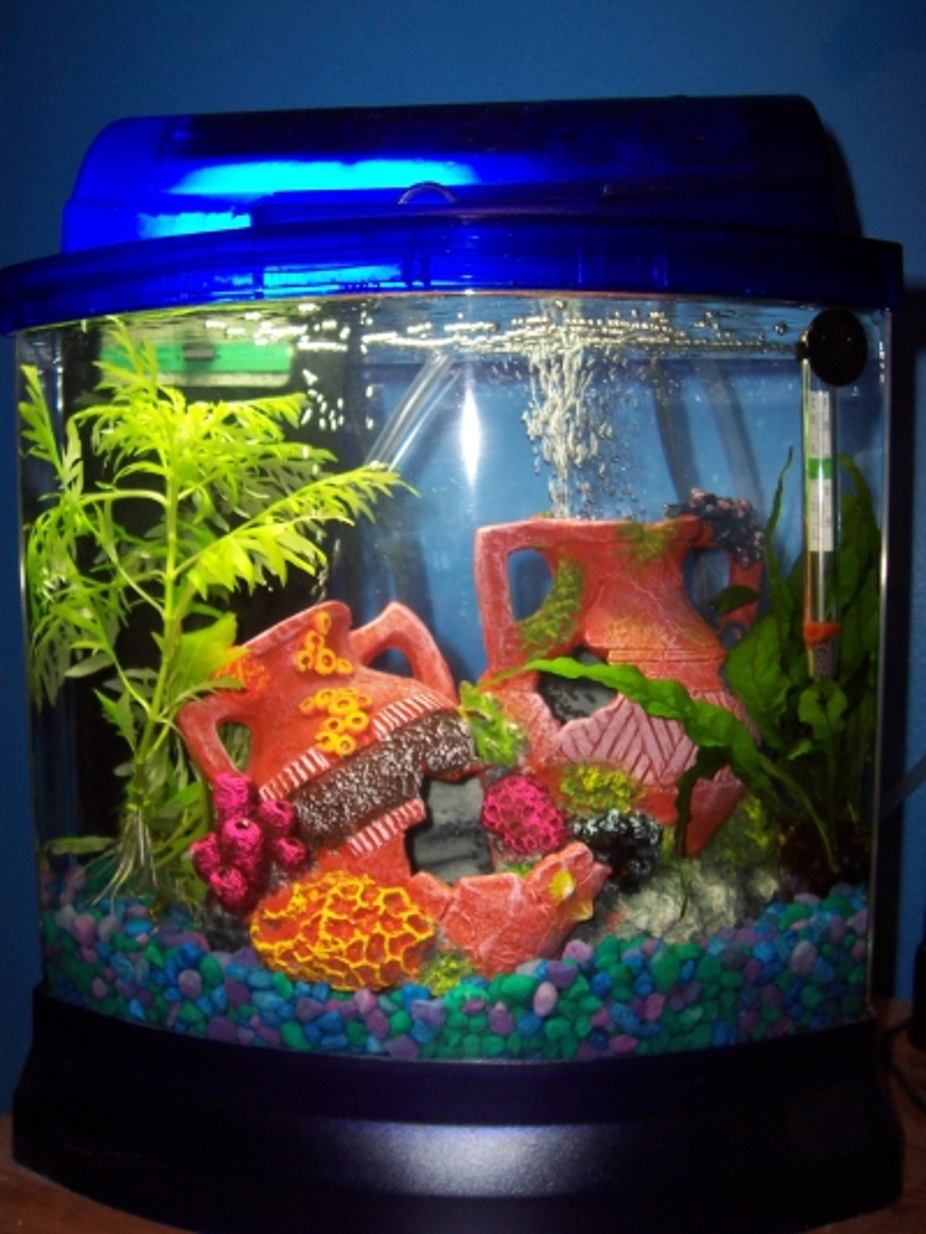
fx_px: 1319
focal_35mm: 37
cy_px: 617
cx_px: 463
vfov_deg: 50.1
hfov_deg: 38.7
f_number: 2.8
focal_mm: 5.6
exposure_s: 1/60
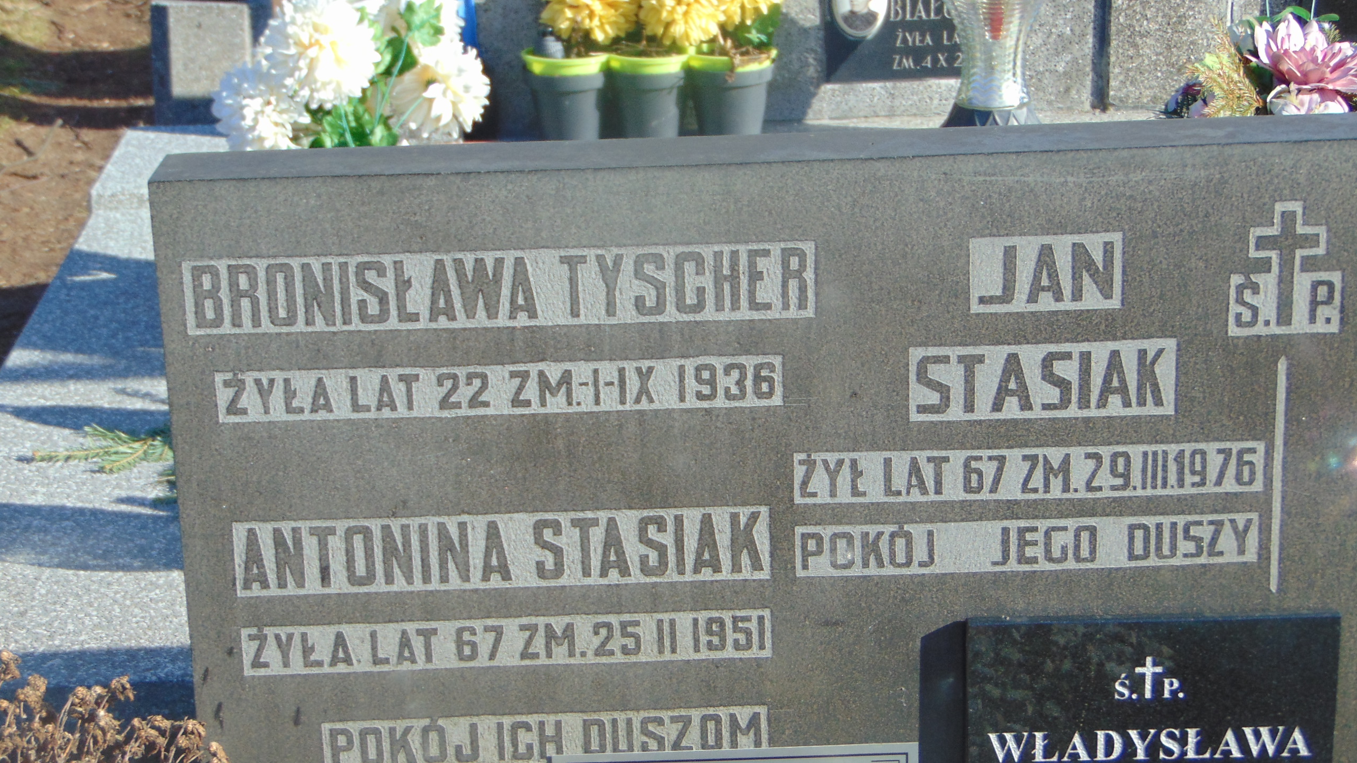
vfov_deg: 15.5
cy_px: 492
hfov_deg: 27.2
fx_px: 2807
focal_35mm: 78
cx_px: 681
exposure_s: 1/320
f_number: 3.7
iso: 80
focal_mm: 12.8
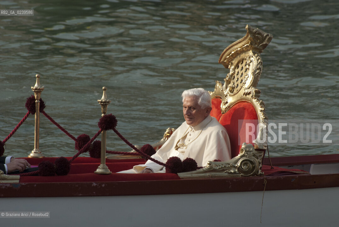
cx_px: 170
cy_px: 114
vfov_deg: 3.1
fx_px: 4242
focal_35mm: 450
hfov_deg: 4.6
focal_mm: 300
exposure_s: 1/800
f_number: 11
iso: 400
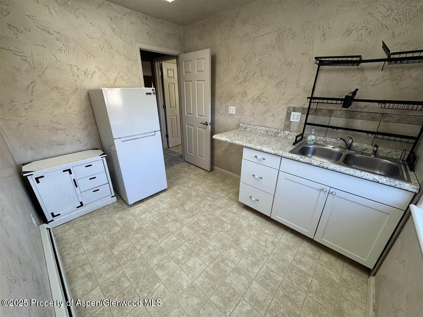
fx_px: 171
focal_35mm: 14
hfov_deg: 102.1
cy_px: 158
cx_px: 212
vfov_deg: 85.7
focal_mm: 2.22
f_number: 2.2
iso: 160
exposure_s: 1/120
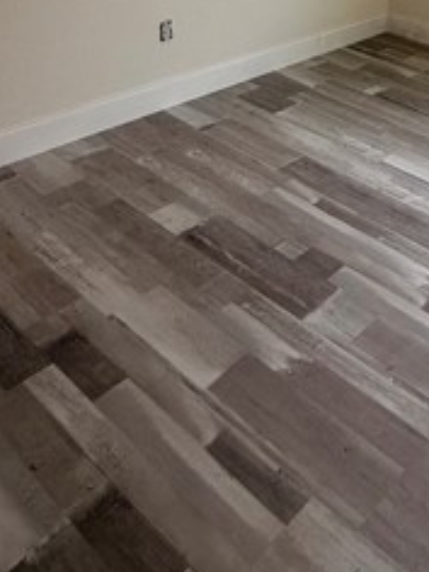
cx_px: 482
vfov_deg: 41.6
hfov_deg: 32.7
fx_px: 628
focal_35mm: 38
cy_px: -17
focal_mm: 2.22
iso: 64
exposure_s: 1/99
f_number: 2.2
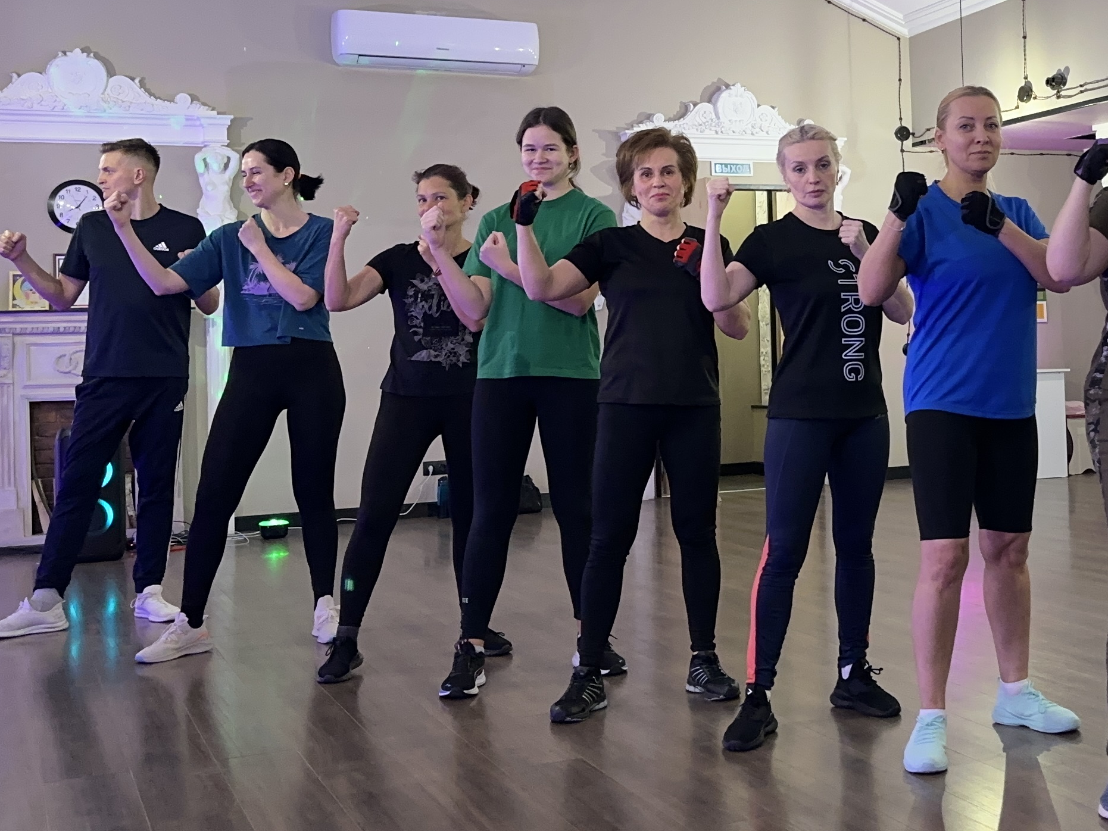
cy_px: 282
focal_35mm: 52
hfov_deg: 35.5
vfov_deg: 27.9
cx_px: 909
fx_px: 1665
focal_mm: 6.86
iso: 400
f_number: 1.78
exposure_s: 1/50
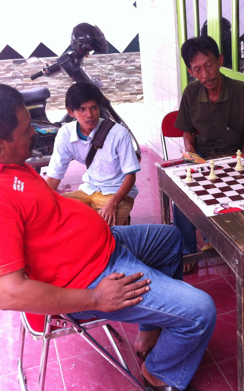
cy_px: 196
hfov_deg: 25.0
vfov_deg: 40.3
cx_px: 221
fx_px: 532
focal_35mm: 50
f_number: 2.8
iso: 125
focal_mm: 3.85
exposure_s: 1/120
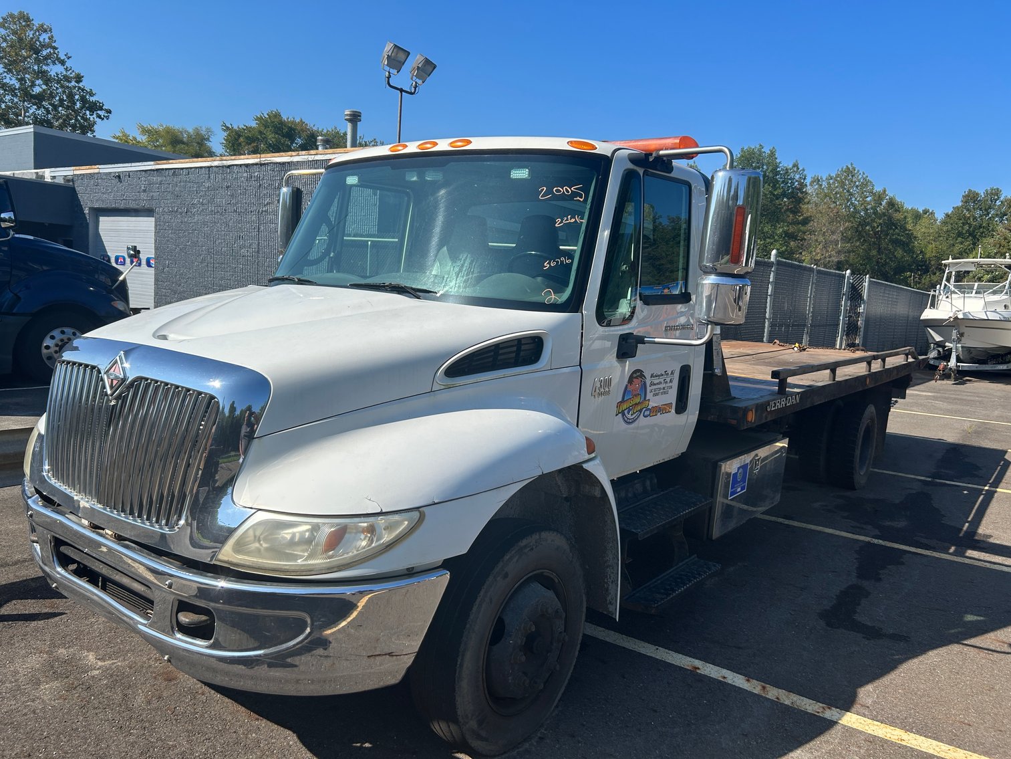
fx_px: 759
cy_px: 380
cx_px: 506
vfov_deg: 53.1
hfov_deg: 67.3
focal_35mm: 26
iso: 50
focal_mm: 5.7
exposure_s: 1/3704
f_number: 1.5
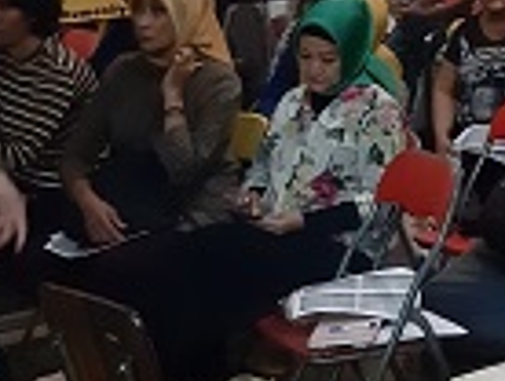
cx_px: 578
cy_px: -66
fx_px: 1710
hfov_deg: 16.2
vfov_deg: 12.4
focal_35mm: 117
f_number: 1.7
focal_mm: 3.93
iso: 400
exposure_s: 1/25
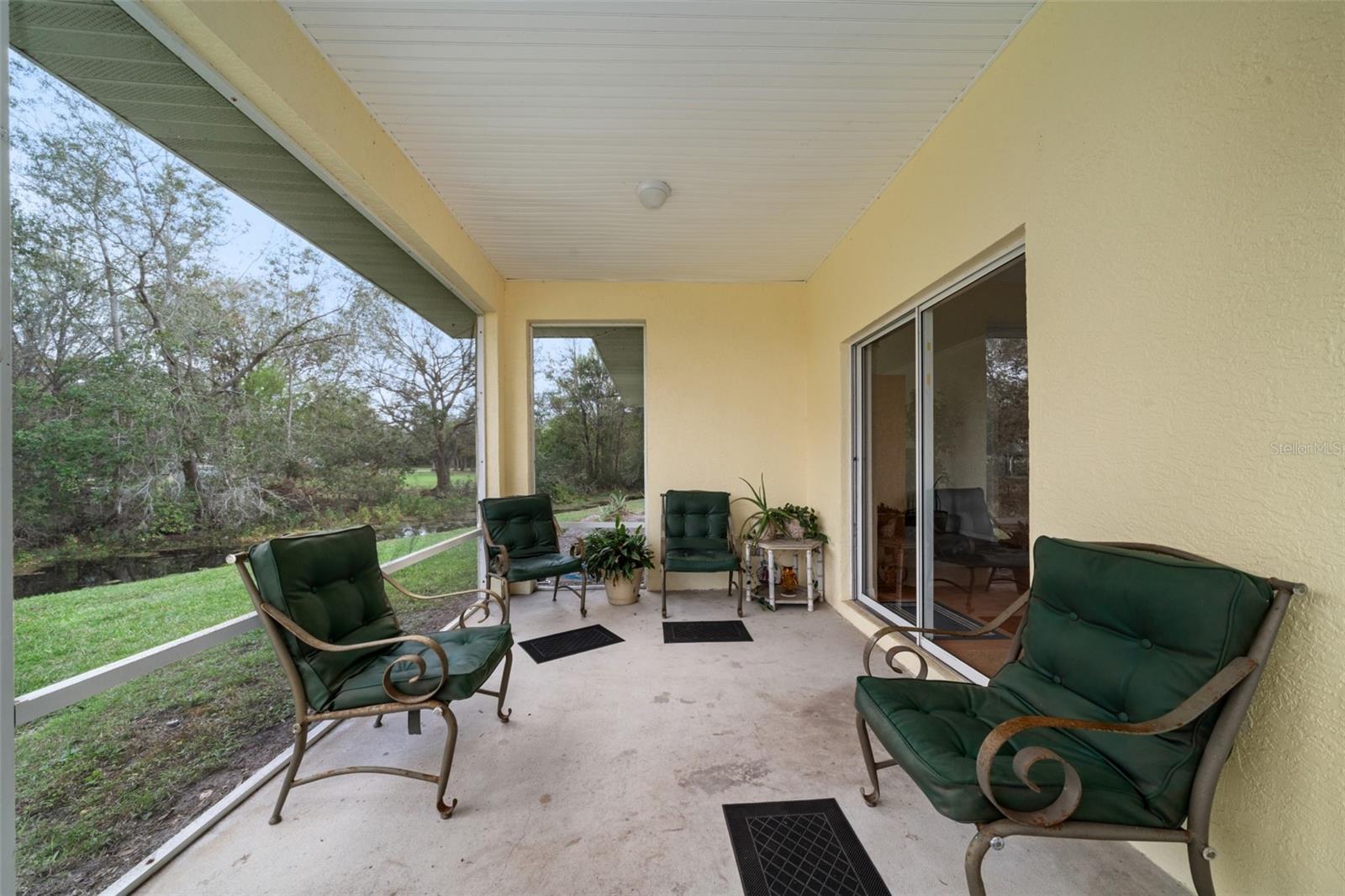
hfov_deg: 112.6
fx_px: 448
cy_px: 448
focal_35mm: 12
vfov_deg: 90.0
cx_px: 672
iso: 400
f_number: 11
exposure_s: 1/25
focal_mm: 12
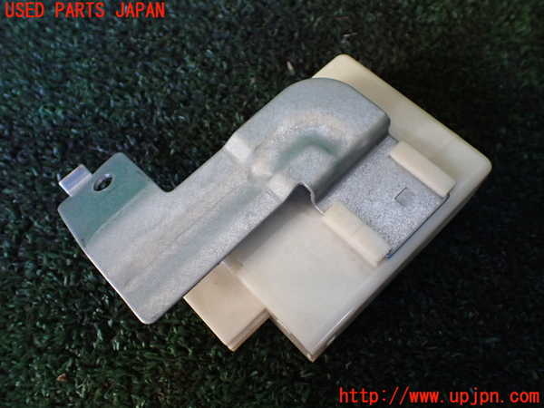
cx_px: 272
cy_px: 204
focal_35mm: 30
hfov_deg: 60.0
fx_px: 471
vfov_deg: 46.8
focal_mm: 5.4
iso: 400
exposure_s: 1/125
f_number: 2.3
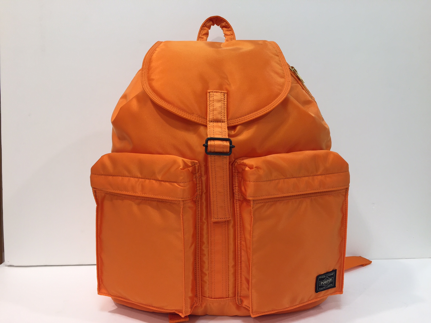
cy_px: 162
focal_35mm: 29
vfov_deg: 48.2
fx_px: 361
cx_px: 216
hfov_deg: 61.7
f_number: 2.2
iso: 40
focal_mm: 4.15
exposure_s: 1/100
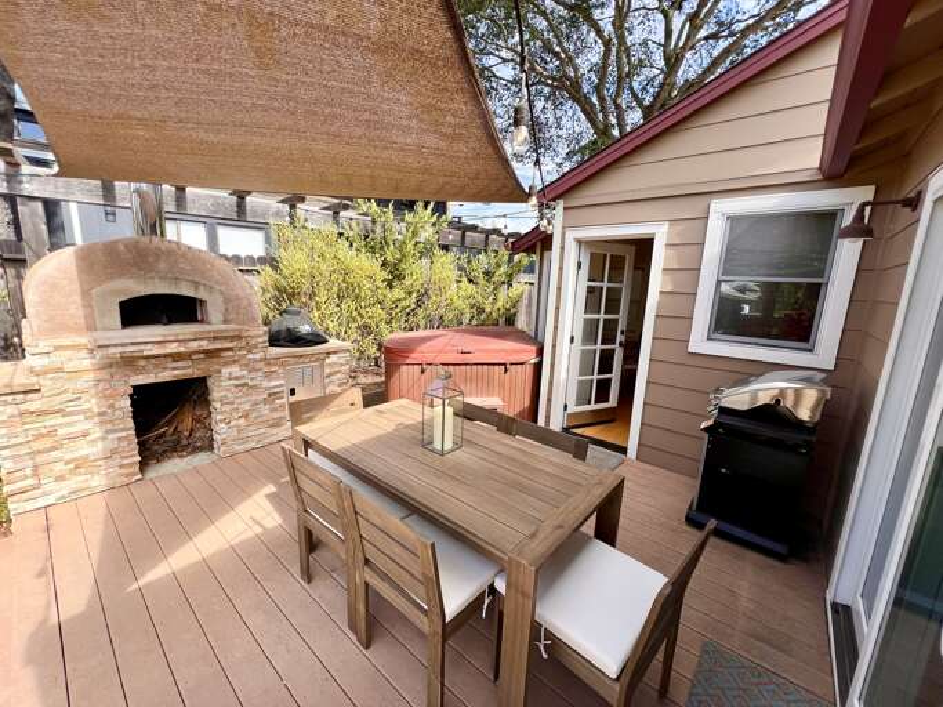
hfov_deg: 106.2
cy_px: 354
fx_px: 354
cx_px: 472
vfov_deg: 89.9
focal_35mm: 13
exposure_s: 1/488
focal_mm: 1.57
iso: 32
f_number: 1.8
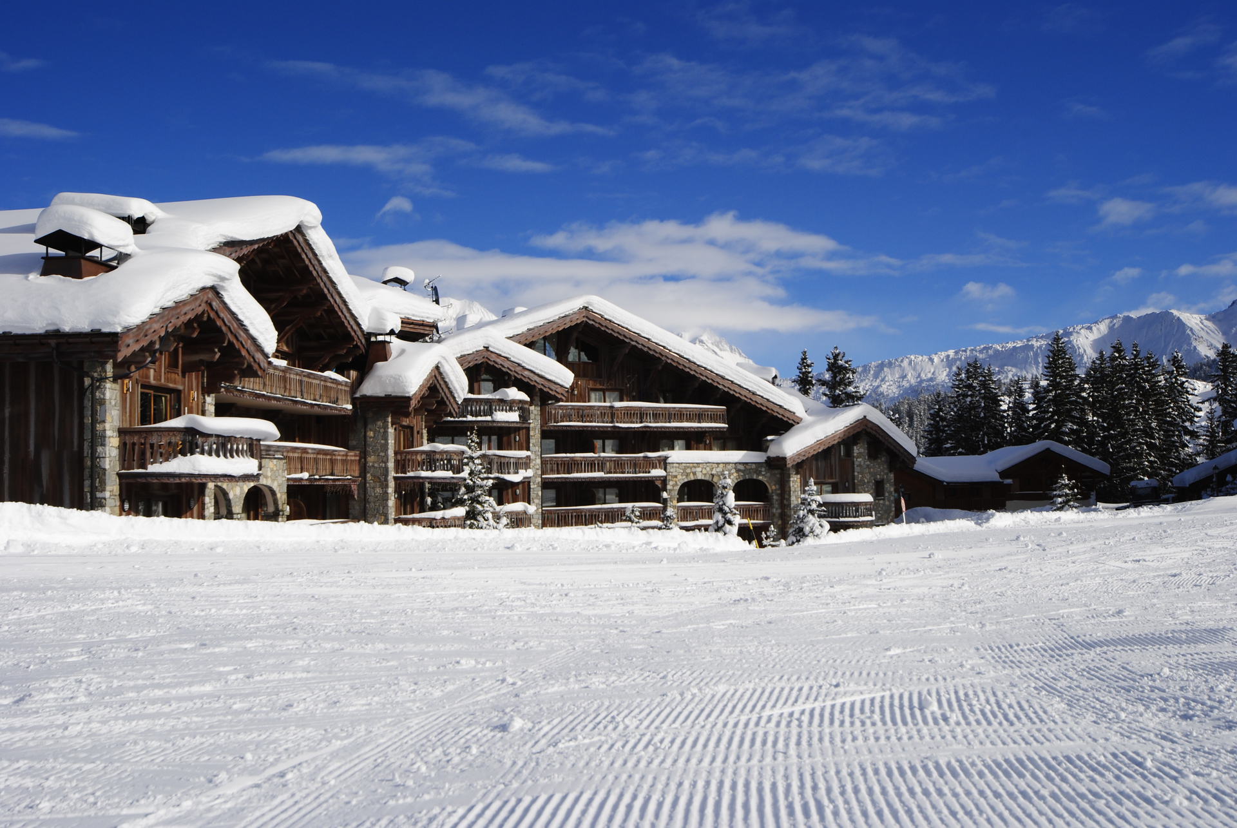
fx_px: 1238
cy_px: 414
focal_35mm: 36
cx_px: 618
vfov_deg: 37.0
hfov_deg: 53.1
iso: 100
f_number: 10
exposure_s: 1/320
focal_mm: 24
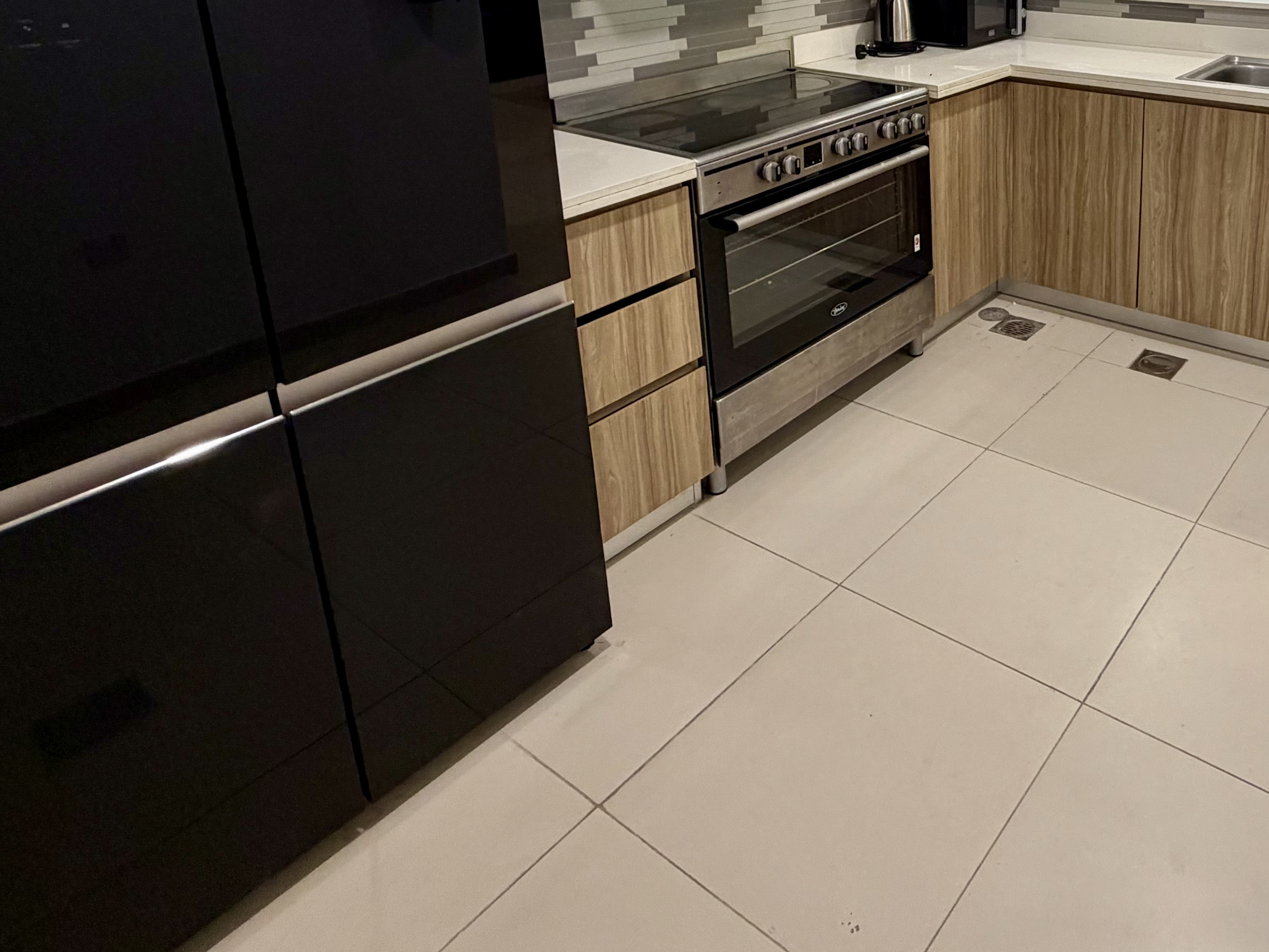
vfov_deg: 48.4
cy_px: 125
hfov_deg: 61.4
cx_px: 1026
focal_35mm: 26
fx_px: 953
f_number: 2.2
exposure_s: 1/50
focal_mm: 2.22
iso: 200
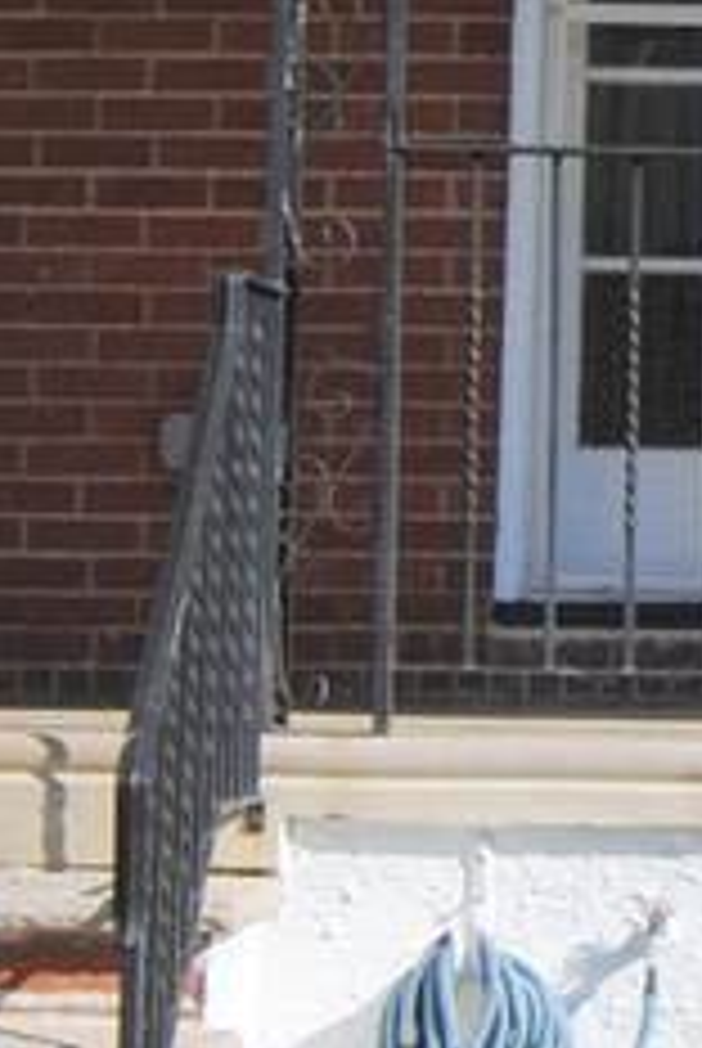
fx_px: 7494
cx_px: 1411
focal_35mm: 257
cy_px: -301
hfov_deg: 5.3
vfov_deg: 7.9
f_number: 9
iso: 100
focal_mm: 26
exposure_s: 1/320
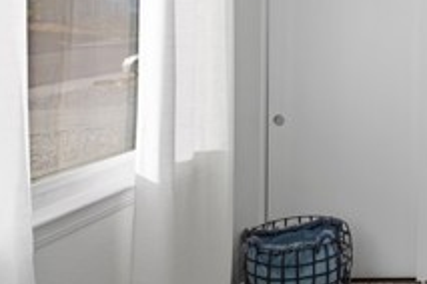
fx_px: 534
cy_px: 75
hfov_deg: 35.1
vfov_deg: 29.4
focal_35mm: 45
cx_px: 505
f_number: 8
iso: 400
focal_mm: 10
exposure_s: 1/60
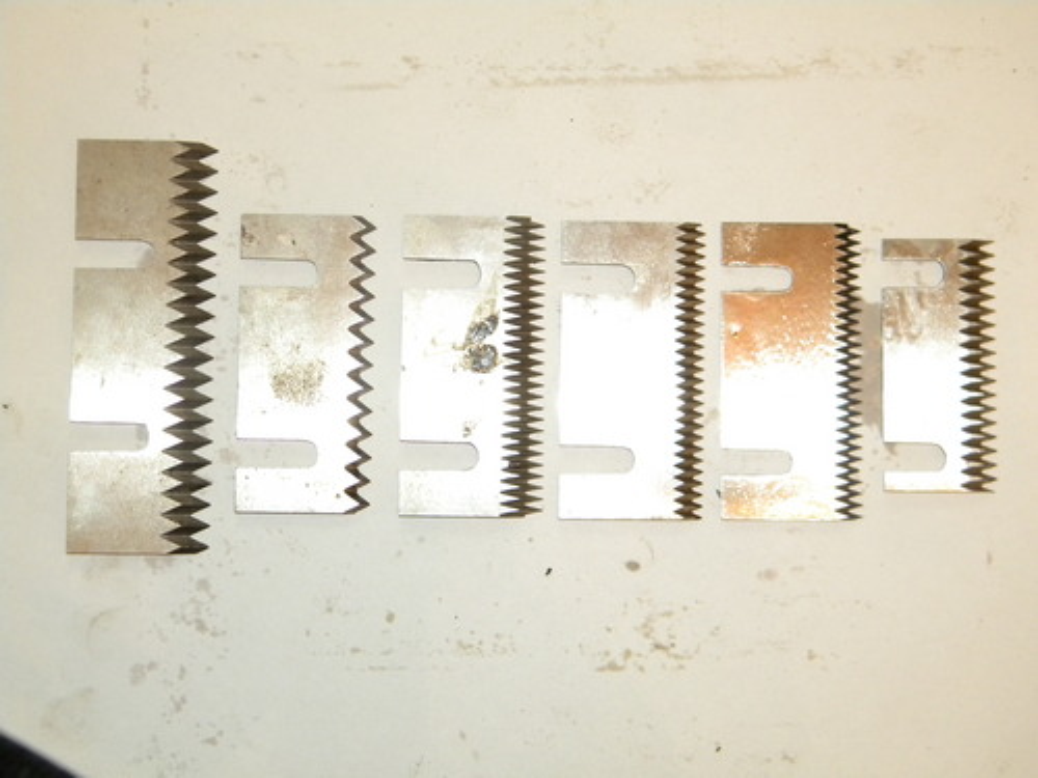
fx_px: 2009
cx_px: 519
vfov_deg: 21.9
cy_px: 389
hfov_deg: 29.0
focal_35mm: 67
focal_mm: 12.2
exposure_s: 1/30
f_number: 4.3
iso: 400
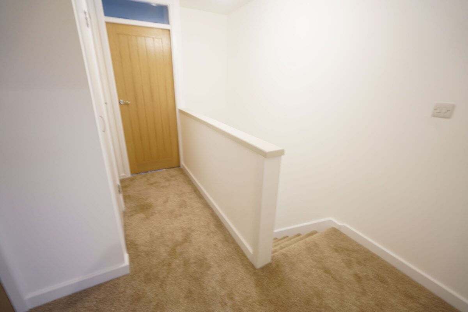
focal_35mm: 16
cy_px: 156
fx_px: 208
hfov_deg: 96.7
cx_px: 234
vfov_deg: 73.8
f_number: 4
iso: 500
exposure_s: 1/10
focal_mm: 16
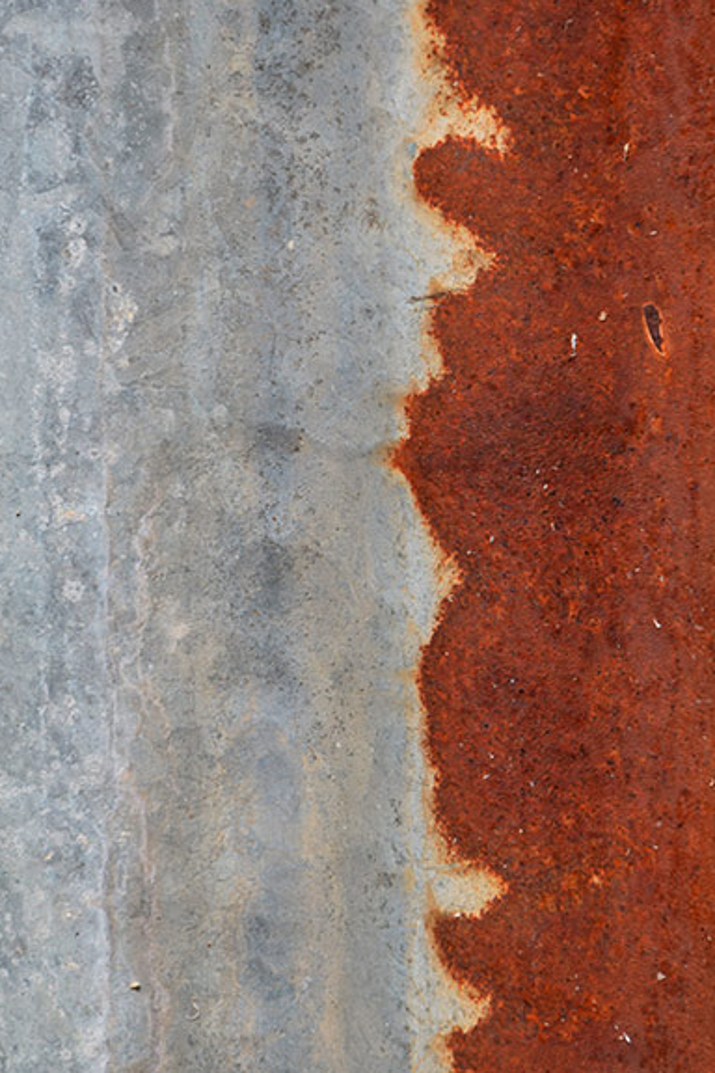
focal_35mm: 219
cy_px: 456
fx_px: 6515
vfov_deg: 9.4
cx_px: 424
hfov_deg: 6.3
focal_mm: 105
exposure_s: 1/250
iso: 220
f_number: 8
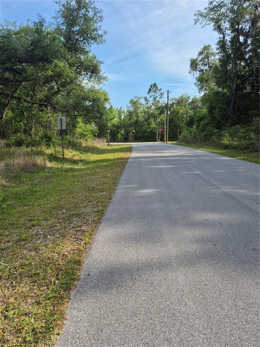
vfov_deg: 73.9
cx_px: 130
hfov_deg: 58.9
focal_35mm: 23
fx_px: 230
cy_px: 174
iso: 25
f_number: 1.8
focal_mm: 5.4
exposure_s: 1/1232
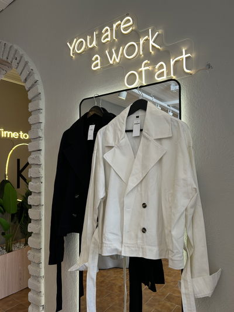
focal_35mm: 26
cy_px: 156
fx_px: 234
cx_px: 117
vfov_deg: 67.3
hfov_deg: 53.1
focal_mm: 5.7
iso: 40
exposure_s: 1/175
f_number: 1.5
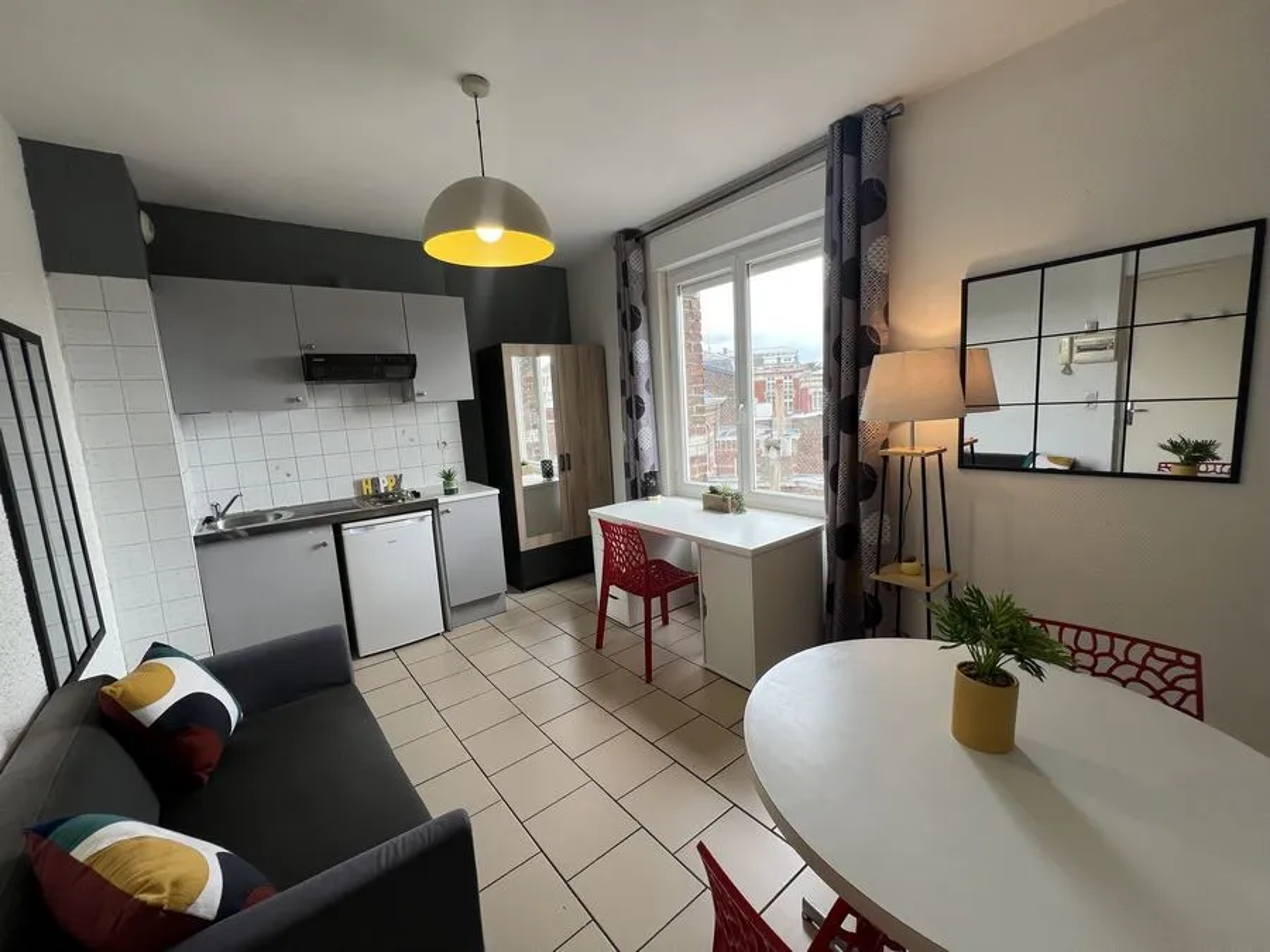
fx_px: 477
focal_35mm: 13
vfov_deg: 89.9
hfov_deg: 106.2
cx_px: 635
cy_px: 476
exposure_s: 1/99
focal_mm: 1.57
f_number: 1.8
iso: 40
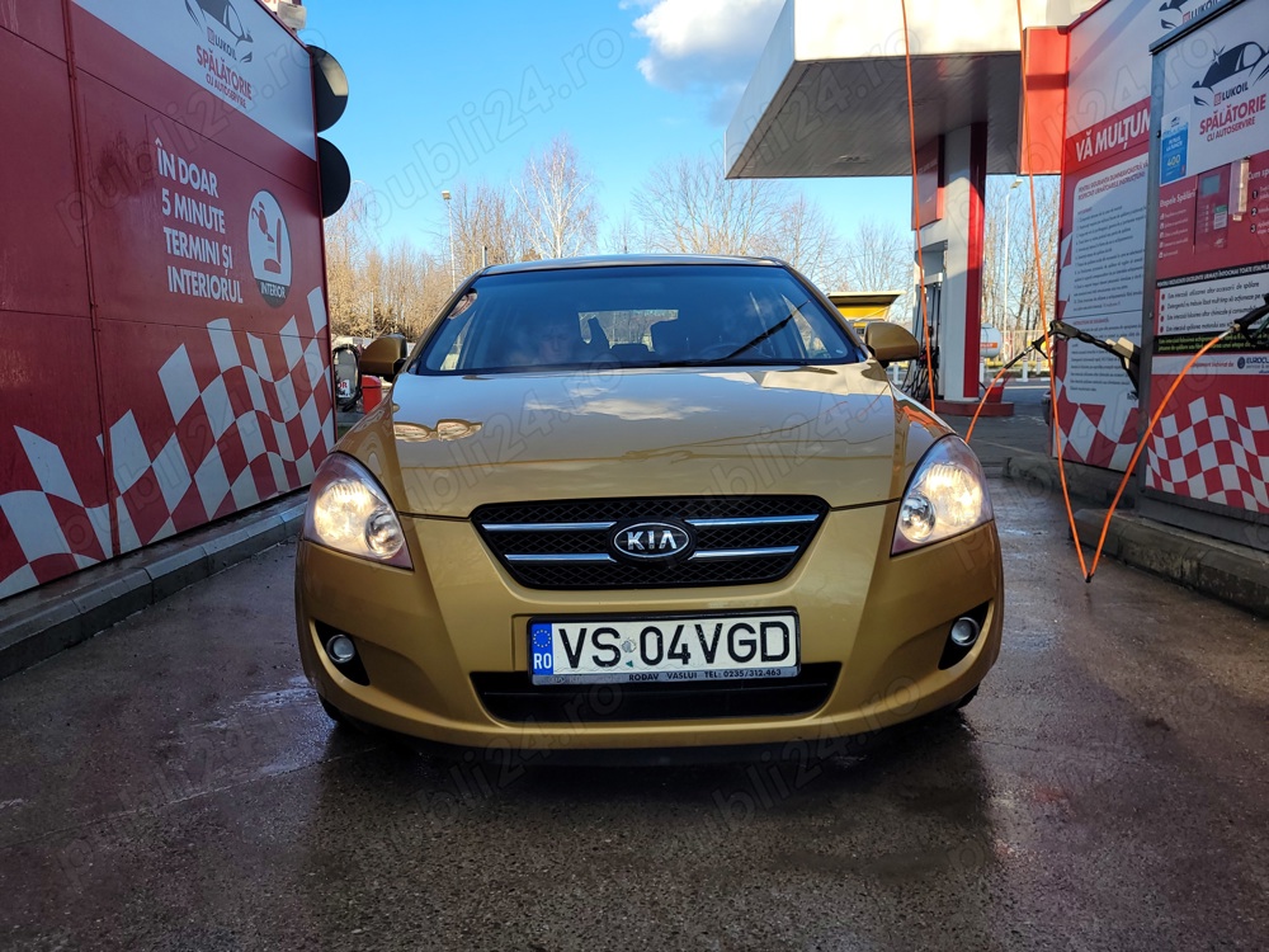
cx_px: 634
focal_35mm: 26
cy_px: 476
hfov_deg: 67.3
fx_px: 953
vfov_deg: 53.1
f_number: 1.8
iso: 40
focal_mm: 5.4
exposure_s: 1/726
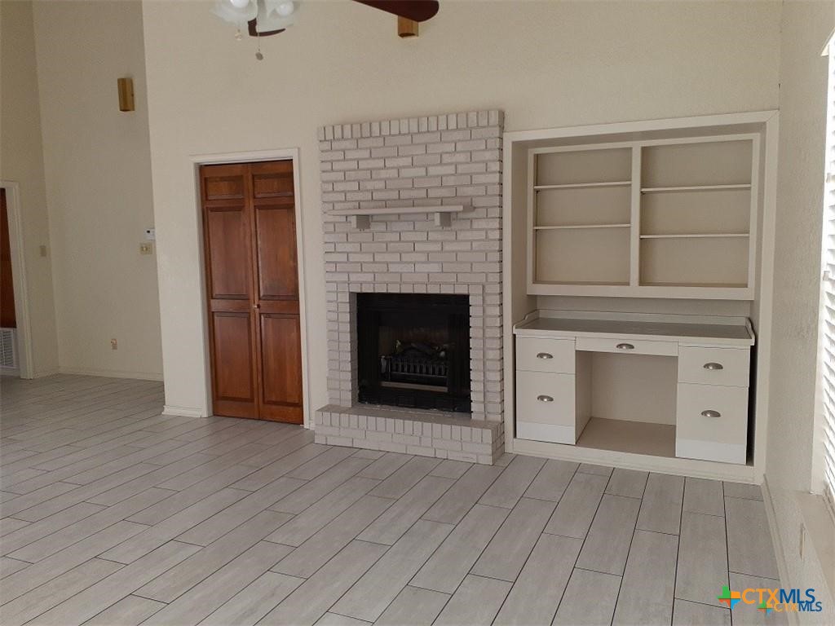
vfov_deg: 51.4
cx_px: 418
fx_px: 651
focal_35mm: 27
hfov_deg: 65.3
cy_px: 313
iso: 80
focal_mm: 3.6
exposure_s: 1/50
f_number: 1.9
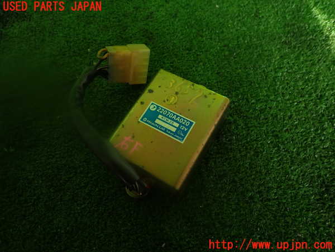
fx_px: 242
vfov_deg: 54.9
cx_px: 168
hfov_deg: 69.4
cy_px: 126
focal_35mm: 25
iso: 100
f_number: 2
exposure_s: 1/100
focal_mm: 4.5
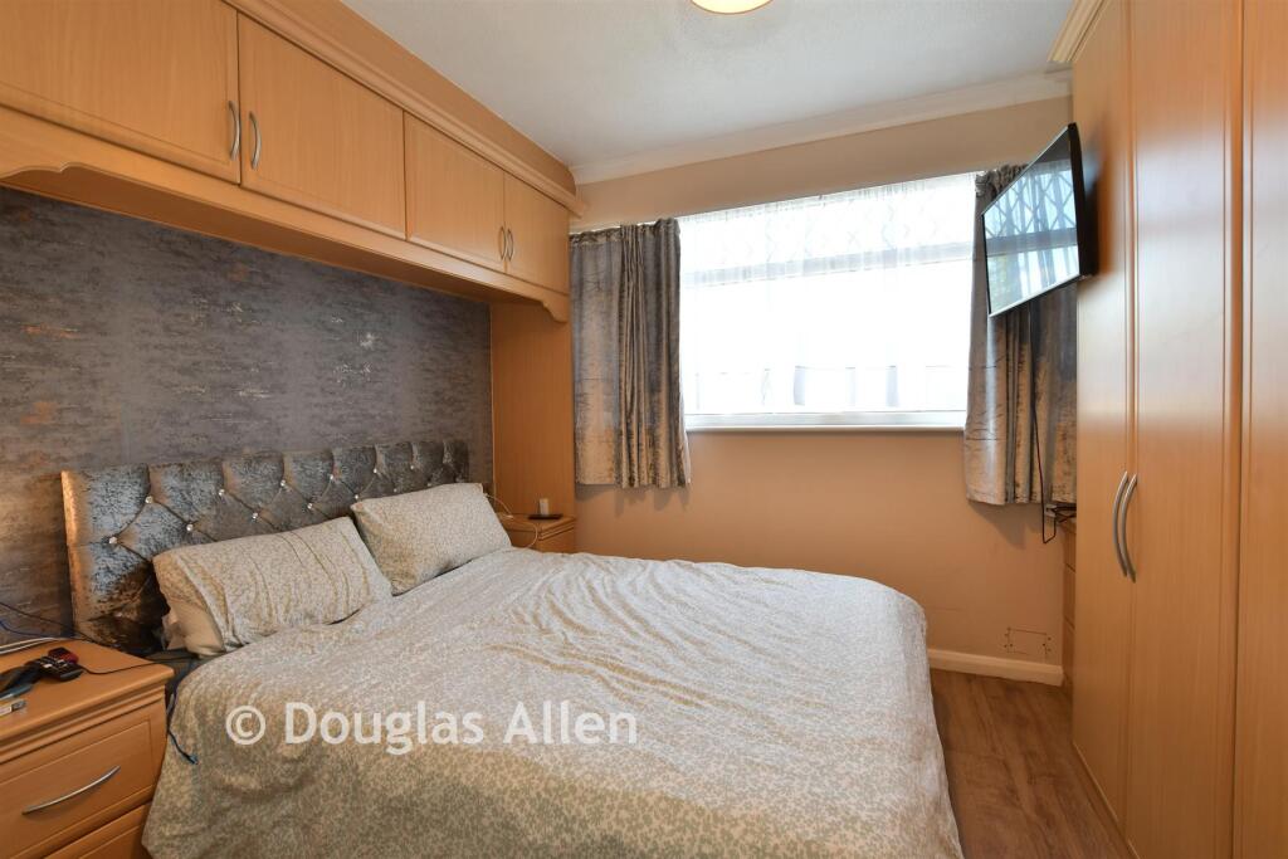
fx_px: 537
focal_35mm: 15
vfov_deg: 77.3
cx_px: 644
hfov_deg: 100.4
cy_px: 430
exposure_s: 1/8
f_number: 8
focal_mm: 10
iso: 200
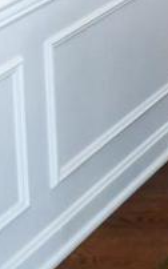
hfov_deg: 7.2
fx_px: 961
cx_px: 679
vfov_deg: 14.7
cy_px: -154
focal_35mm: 131
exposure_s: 1/60
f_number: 4
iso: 320
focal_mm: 12
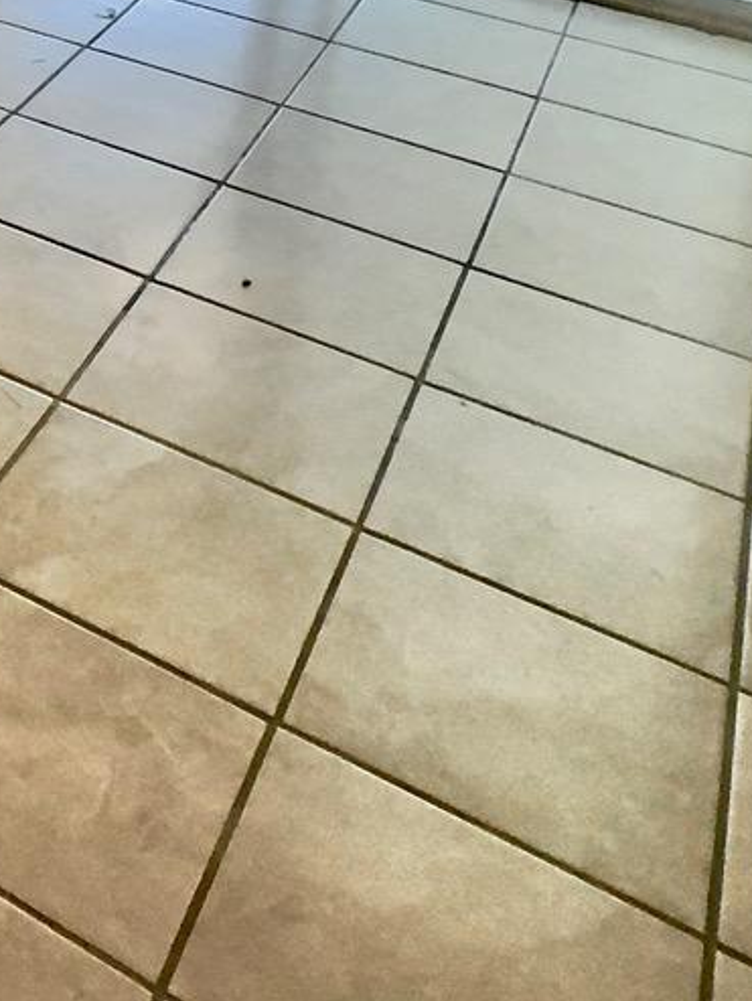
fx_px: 1679
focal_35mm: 58
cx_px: -484
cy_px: -421
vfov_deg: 26.2
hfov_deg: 20.3
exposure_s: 1/77
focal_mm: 2.22
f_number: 2.2
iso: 200
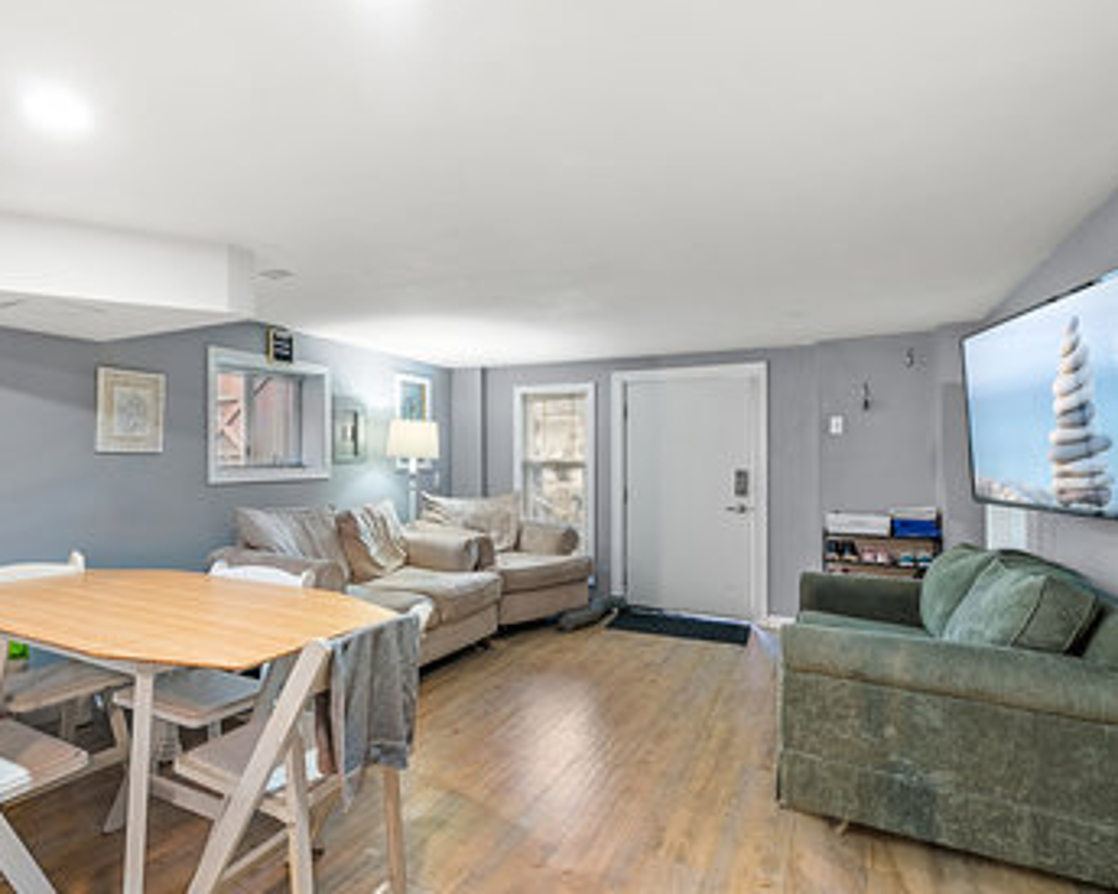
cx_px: 437
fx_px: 629
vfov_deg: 70.8
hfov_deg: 82.1
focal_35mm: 19
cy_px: 455
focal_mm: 16
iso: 320
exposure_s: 1.3
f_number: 7.1
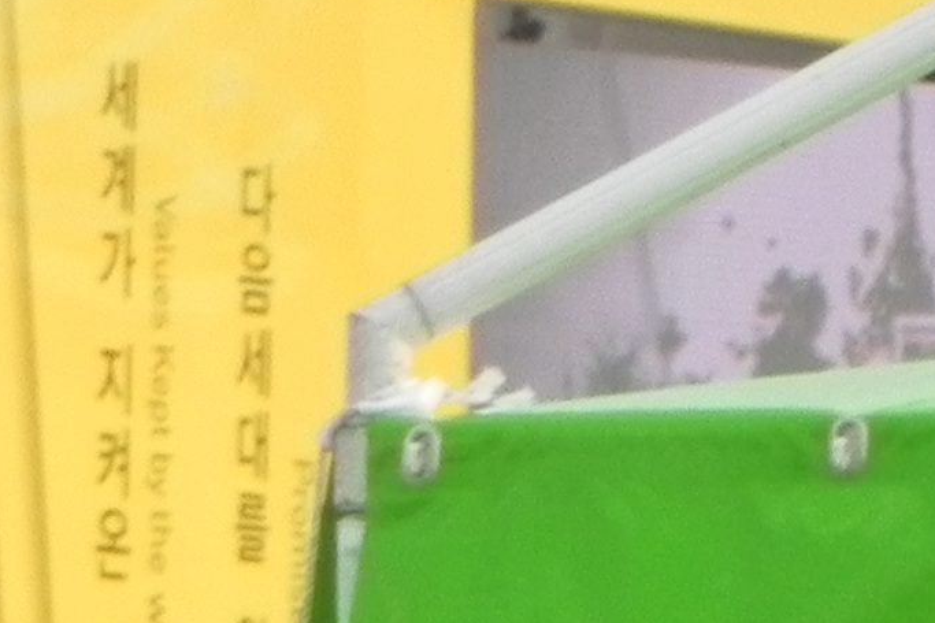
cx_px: -1087
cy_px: 1394
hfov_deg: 2.6
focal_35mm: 800
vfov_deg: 1.7
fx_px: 20771
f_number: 6.3
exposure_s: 1/296
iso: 160
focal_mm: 25.7
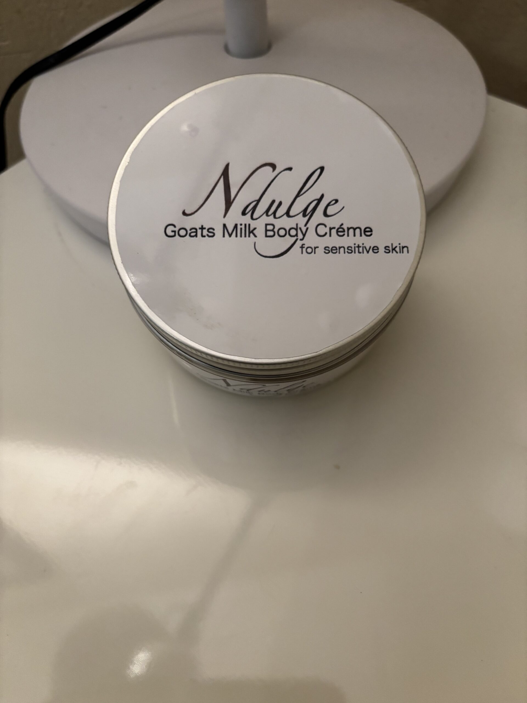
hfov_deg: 53.1
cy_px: 352
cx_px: 264
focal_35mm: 26
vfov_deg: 67.3
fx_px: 528
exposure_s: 1/50
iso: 320
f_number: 1.6
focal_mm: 5.96
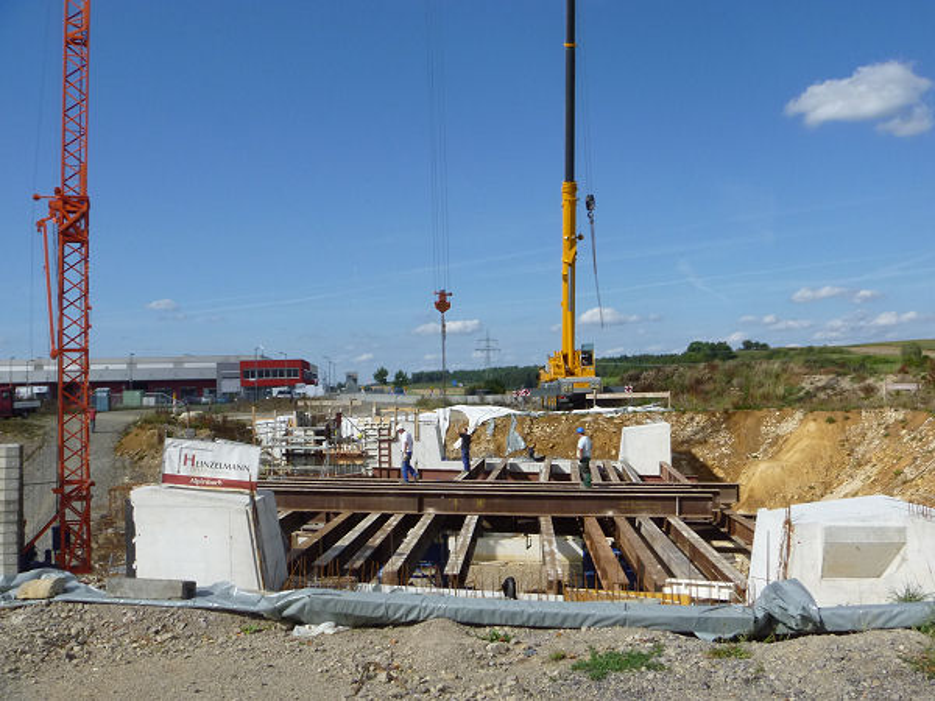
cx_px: 468
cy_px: 350
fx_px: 945
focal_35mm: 35
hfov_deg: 52.6
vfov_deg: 40.7
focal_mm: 6.3
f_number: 5.6
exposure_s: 1/1000
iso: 200
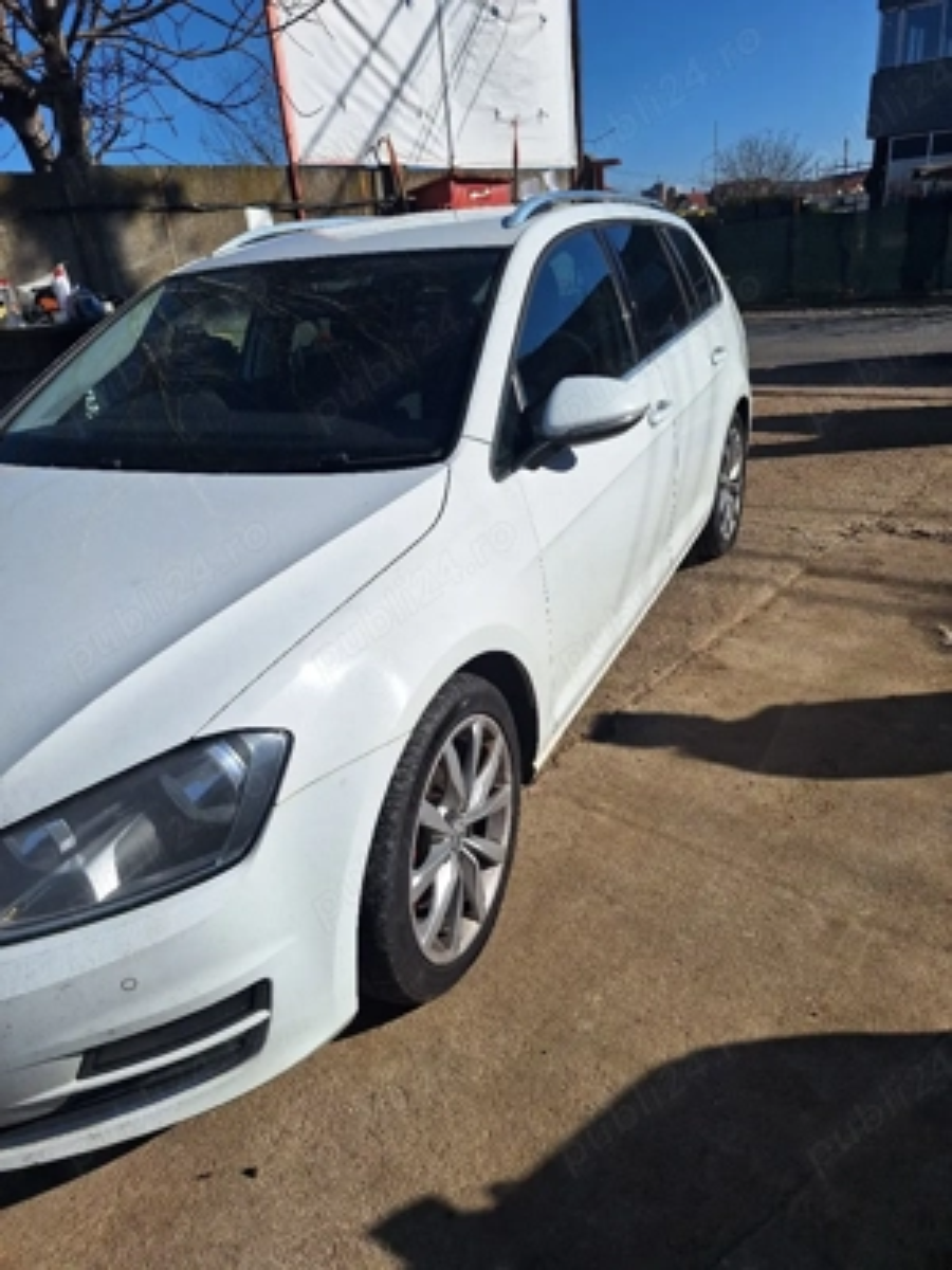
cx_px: 476
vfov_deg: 73.9
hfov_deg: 58.9
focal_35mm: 23
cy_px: 635
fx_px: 843
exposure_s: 1/10000
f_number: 1.8
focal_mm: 5.54
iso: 40
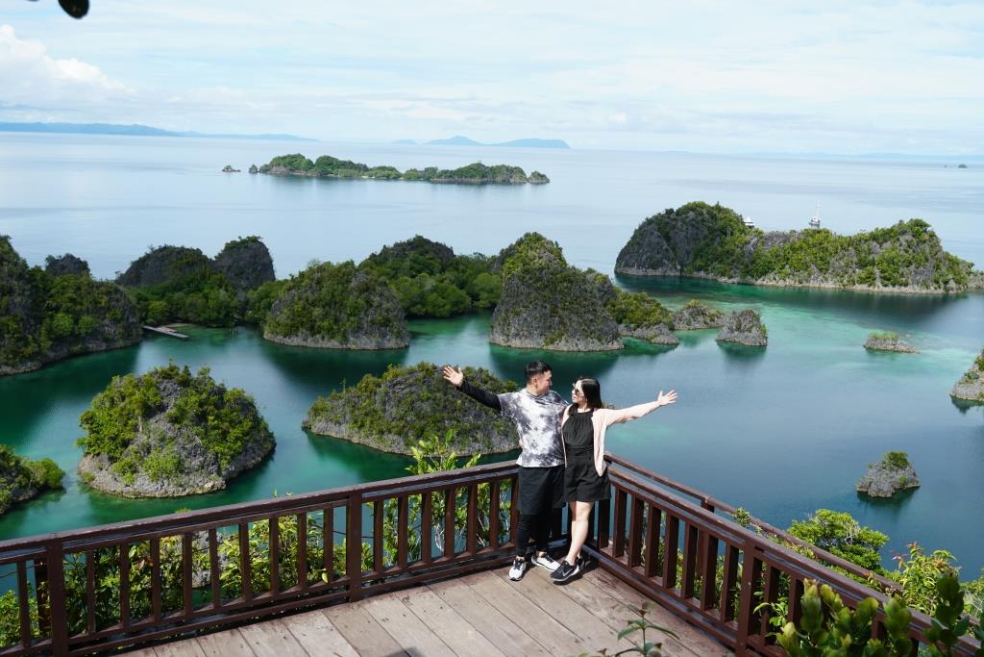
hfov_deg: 53.1
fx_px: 984
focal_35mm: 36
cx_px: 492
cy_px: 328
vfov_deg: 36.9
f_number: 5
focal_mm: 24
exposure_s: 1/500
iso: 100
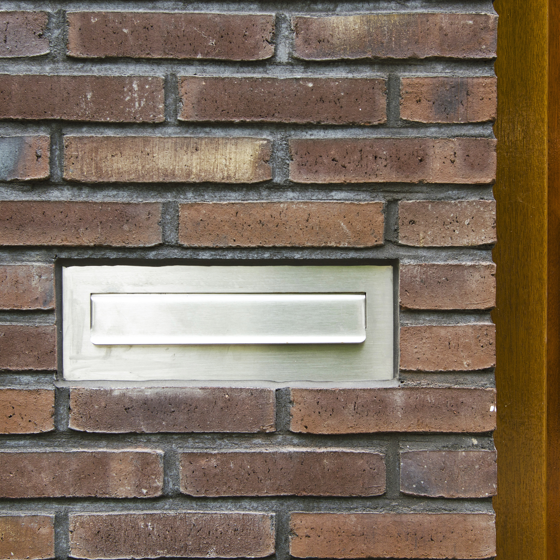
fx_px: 1135
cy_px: 280
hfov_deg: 27.7
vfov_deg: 27.7
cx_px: 307
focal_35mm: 62
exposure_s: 1/125
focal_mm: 32
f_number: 5.6
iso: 100
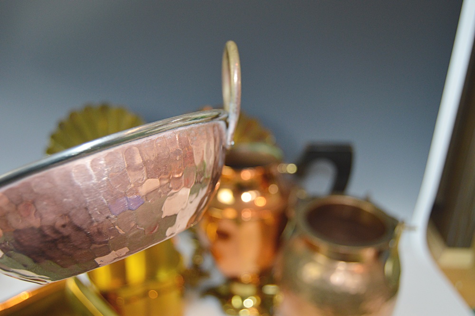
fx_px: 455
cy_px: 158
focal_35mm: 34
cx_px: 238
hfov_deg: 55.1
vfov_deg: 38.3
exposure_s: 1/60
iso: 800
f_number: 3.8
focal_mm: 23
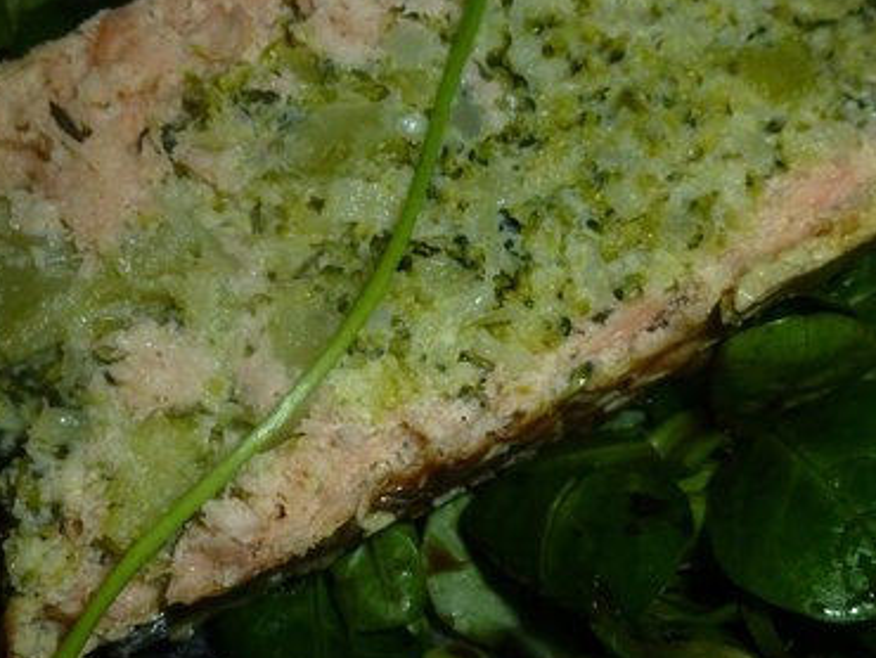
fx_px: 1367
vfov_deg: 26.9
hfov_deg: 35.5
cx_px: 402
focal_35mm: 54
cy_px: 225
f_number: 3.1
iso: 100
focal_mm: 4.5
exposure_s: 1/250
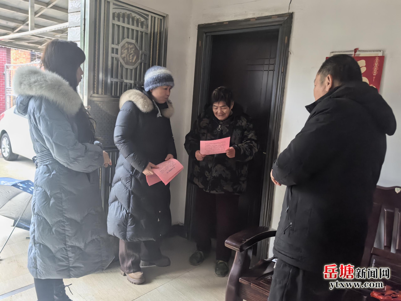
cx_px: 200
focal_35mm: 27
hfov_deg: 65.3
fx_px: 313
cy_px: 150
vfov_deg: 51.4
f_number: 1.4
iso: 1000
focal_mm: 6.98
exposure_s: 1/333
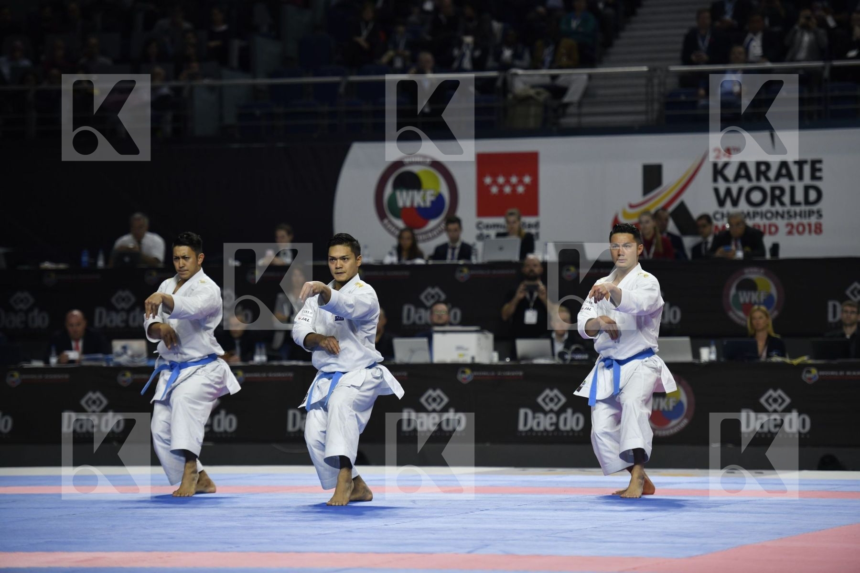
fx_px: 3702
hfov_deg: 13.2
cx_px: 430
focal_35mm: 155
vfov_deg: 8.9
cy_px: 286
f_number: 2.8
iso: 800
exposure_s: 1/800
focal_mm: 155
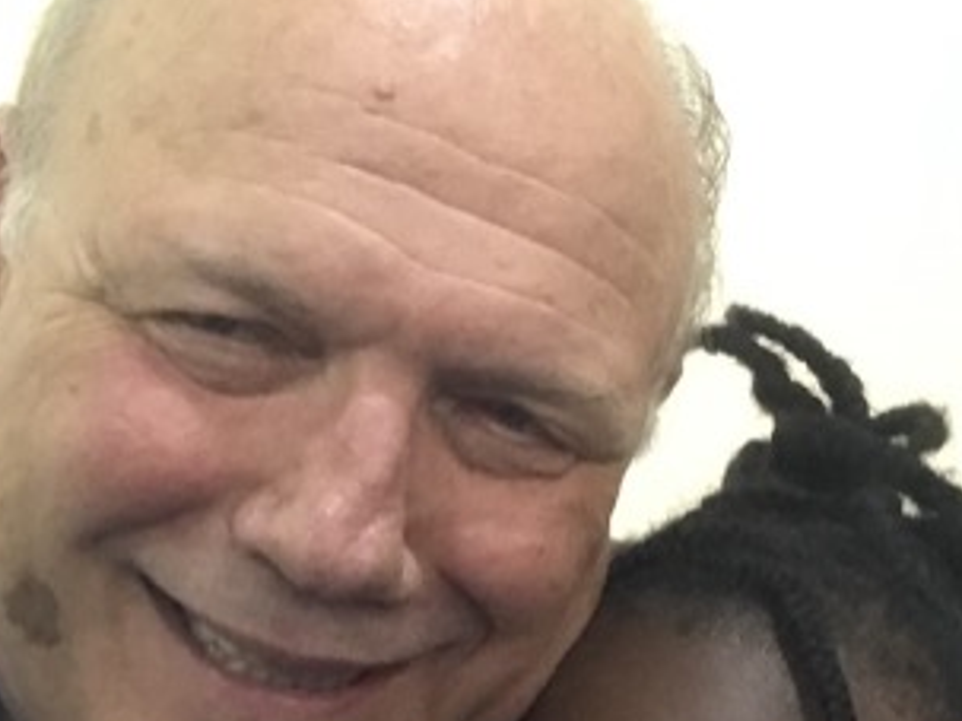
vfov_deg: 19.8
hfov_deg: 26.0
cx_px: 708
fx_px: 2056
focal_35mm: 74
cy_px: 530
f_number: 2.2
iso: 250
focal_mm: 2.87
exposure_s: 1/17
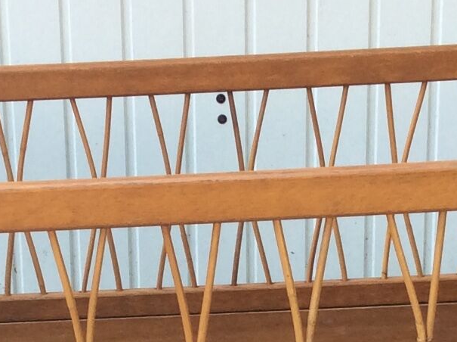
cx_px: 150
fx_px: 1806
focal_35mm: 137
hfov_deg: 14.4
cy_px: 512
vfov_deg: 10.4
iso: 32
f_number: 2.4
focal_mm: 3.3
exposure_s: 1/172
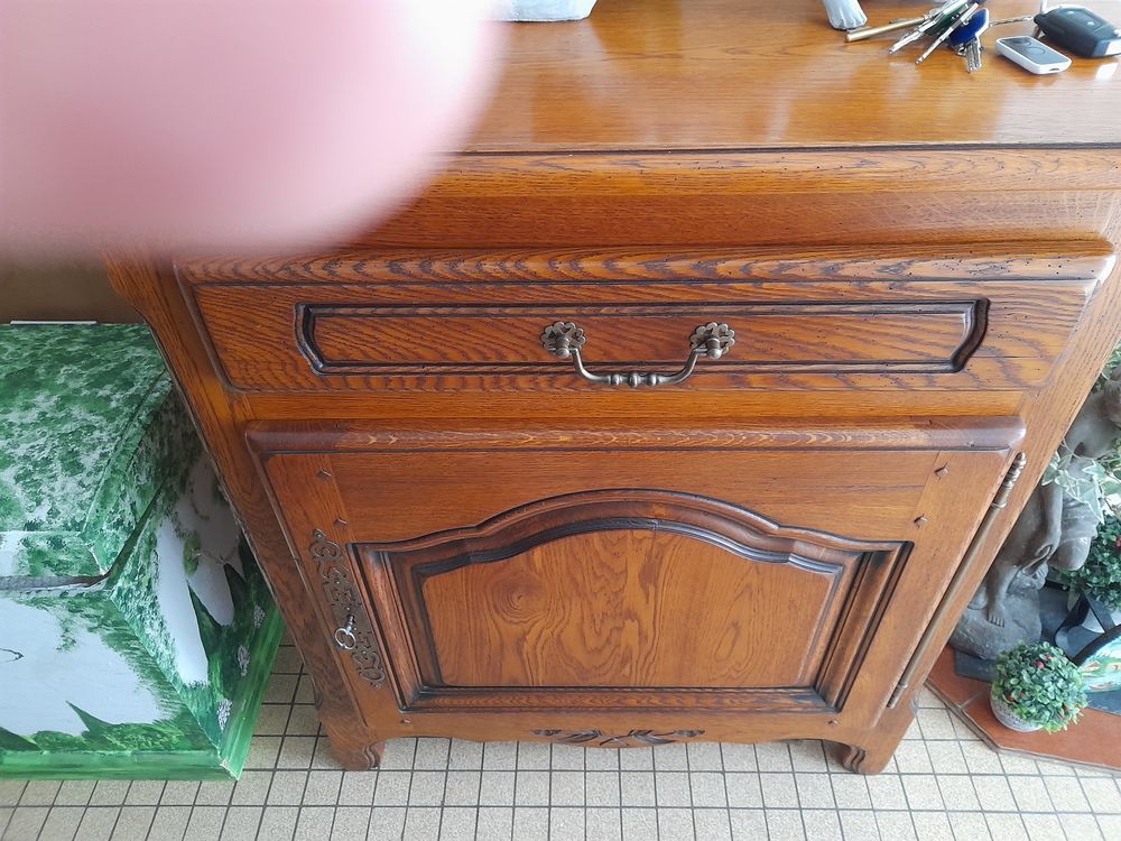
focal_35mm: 25
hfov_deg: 69.4
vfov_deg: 54.9
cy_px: 420
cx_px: 560
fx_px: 810
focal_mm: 4.6
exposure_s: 1/33
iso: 400
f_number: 2
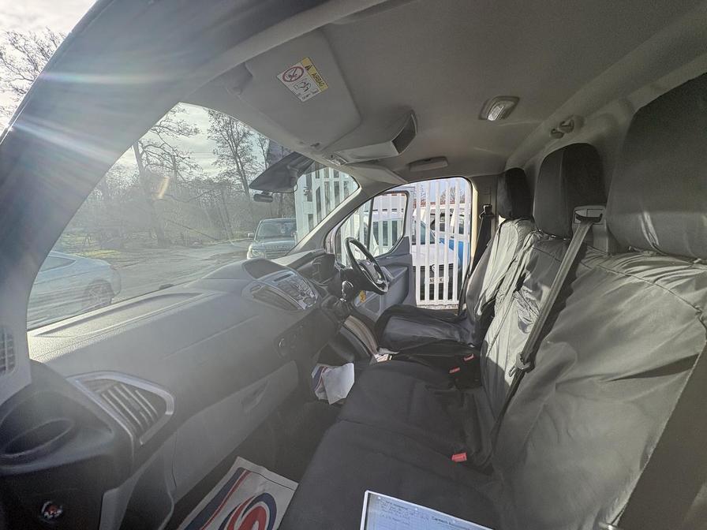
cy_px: 265
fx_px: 286
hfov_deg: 102.1
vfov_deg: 85.7
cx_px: 354
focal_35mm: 14
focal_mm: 2.22
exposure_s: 1/582
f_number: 2.2
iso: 50
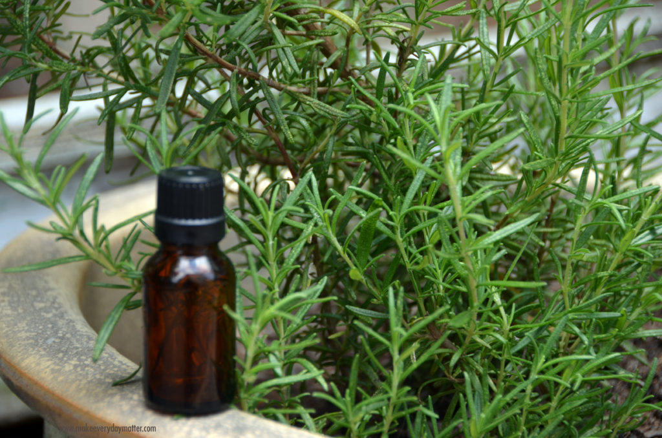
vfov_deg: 9.6
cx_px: 331
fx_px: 2615
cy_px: 219
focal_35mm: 142
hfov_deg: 14.4
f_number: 5.3
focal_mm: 95
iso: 100
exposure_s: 1/100
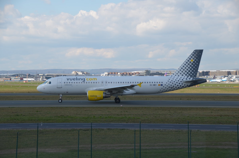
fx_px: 616
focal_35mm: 93
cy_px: 79
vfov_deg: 14.6
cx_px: 120
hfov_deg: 22.0
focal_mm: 62
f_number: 6.3
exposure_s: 1/320
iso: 100
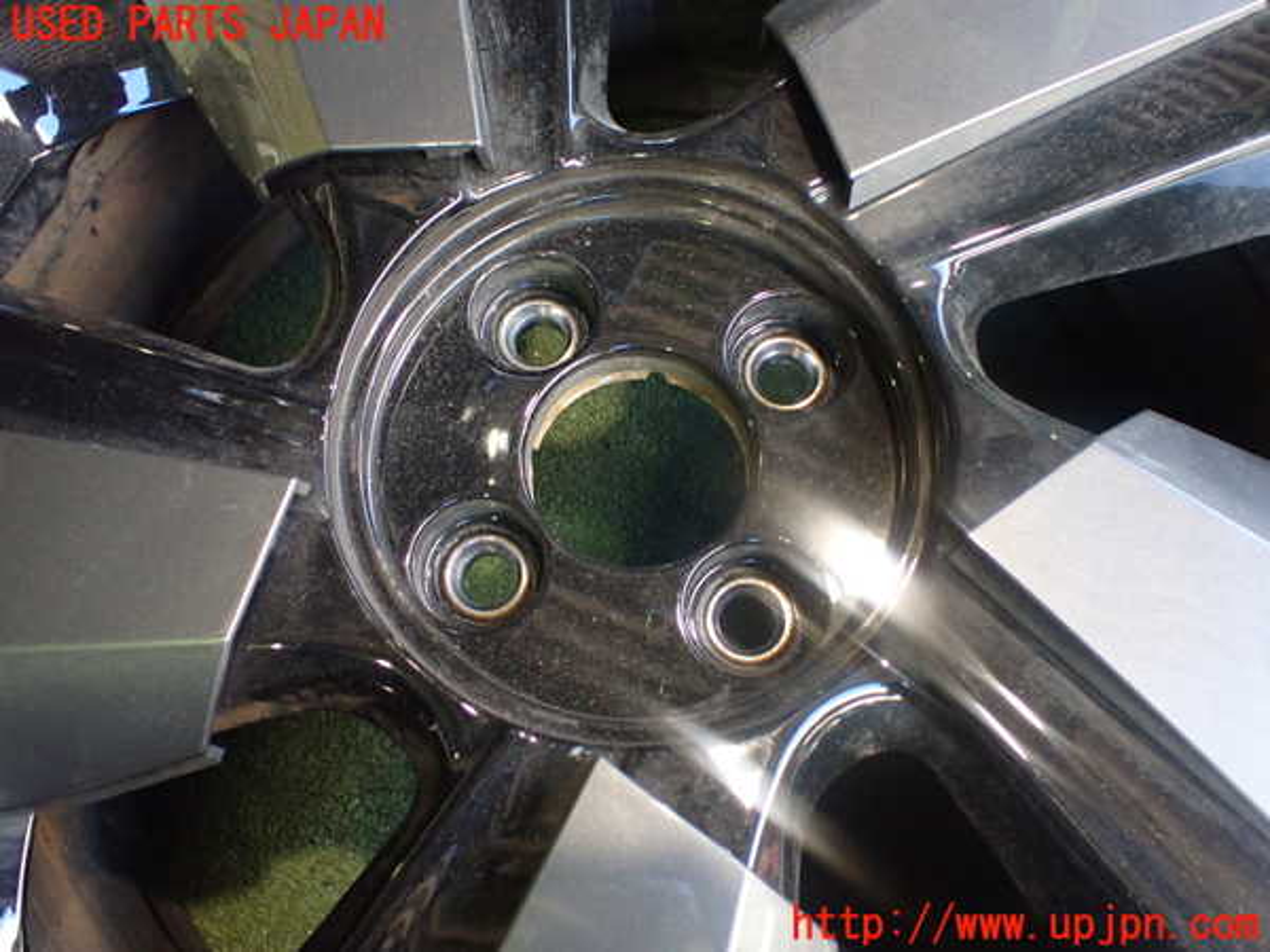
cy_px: 476
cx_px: 635
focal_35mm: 30
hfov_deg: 60.0
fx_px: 1101
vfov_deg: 46.8
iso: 800
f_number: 2.3
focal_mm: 5.4
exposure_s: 1/100
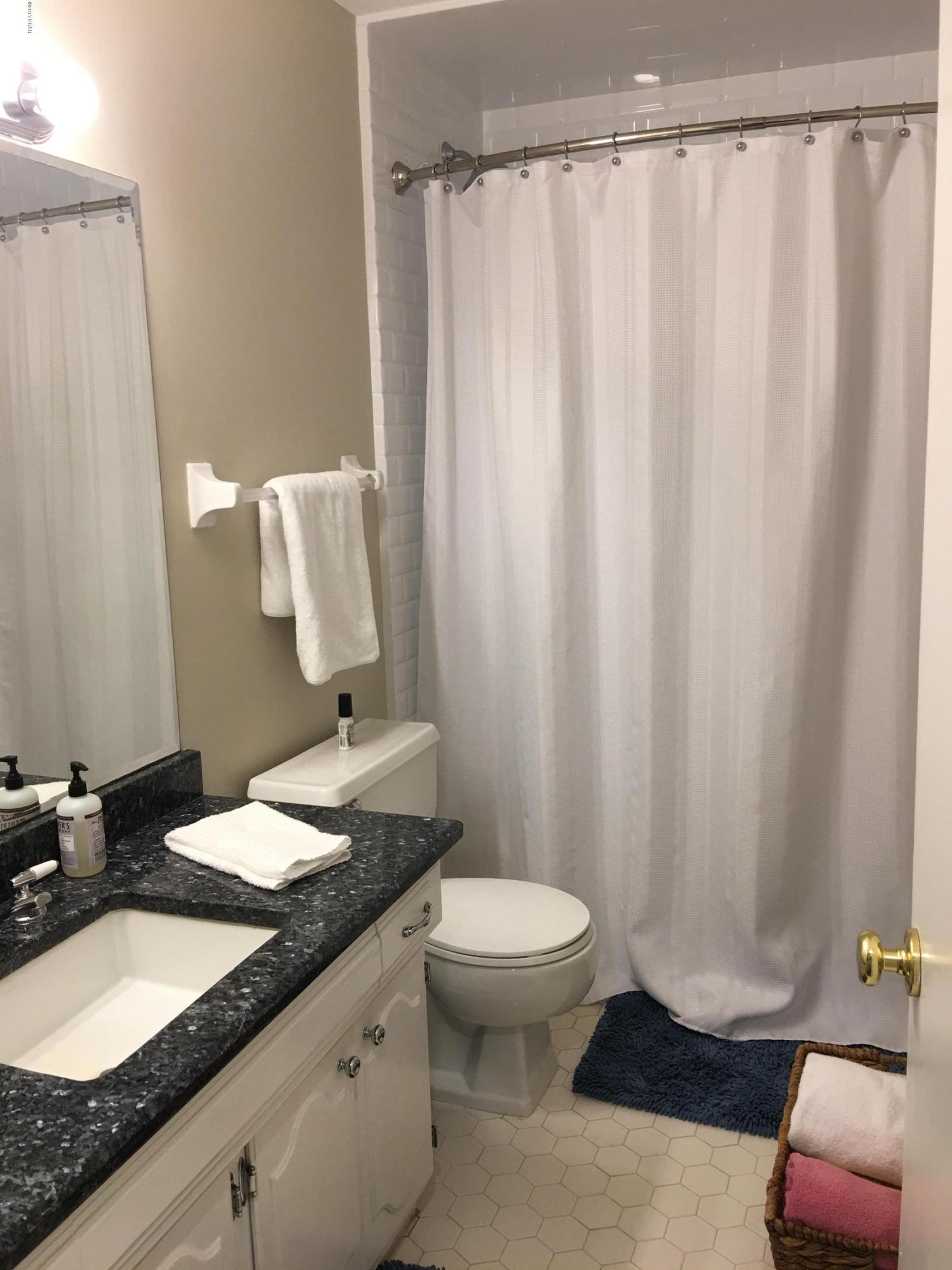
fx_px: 1063
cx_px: 476
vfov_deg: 61.7
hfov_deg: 48.2
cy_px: 635
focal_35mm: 29
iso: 25
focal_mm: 4.15
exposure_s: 1/15
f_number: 2.2
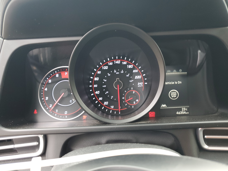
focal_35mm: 26
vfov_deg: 53.1
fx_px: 171
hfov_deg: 67.3
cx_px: 114
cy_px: 86
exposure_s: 1/60.2
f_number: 1.5
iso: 74
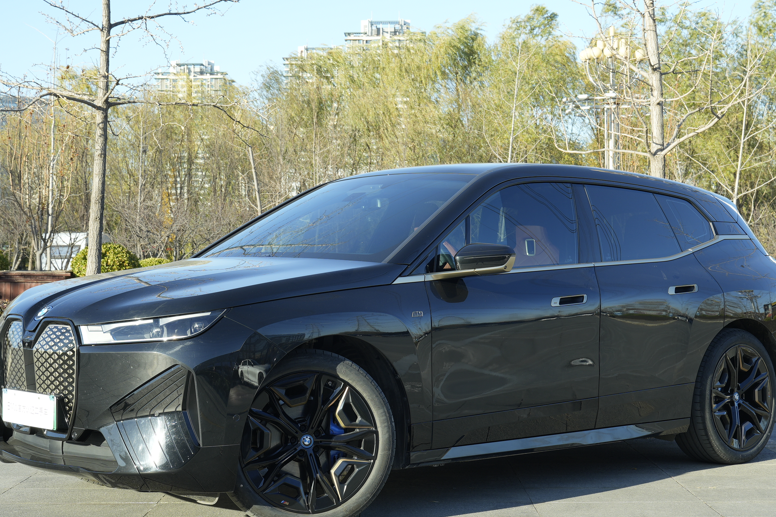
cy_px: 231
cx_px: 391
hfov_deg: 31.9
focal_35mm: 63
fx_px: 1358
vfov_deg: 21.6
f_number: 8
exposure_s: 1/80
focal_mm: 45
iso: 100
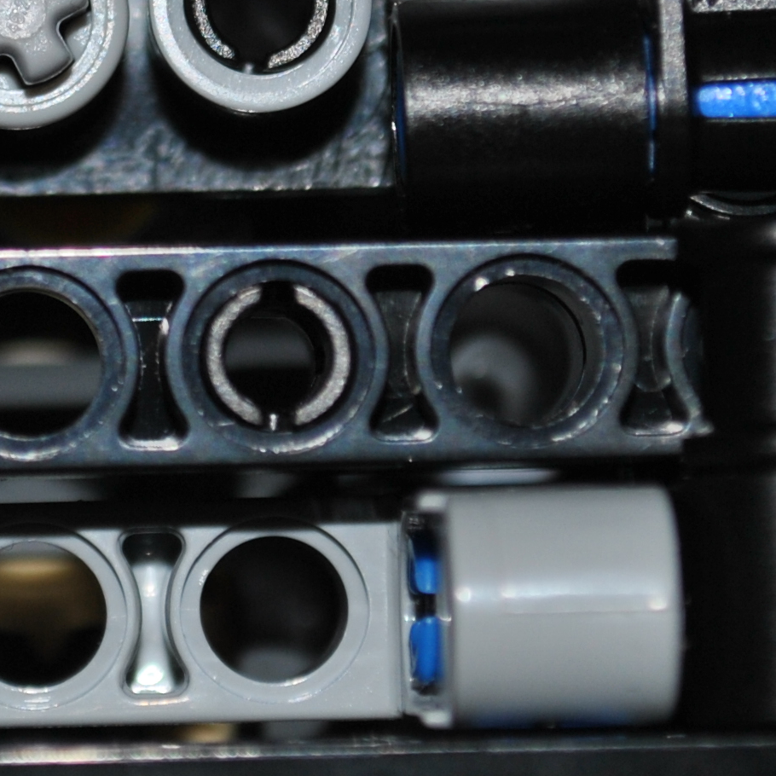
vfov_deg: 5.9
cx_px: 46
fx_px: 7579
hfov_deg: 5.8
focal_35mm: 299
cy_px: 171
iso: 100
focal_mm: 55
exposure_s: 1/125
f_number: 5.6
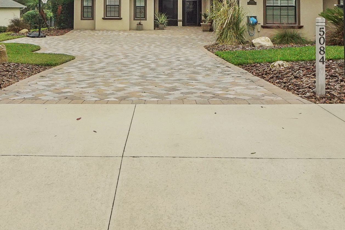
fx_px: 316
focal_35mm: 33
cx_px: 156
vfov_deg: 34.8
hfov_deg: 57.1
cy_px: -19
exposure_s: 1/2000
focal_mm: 10
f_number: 8
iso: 1600
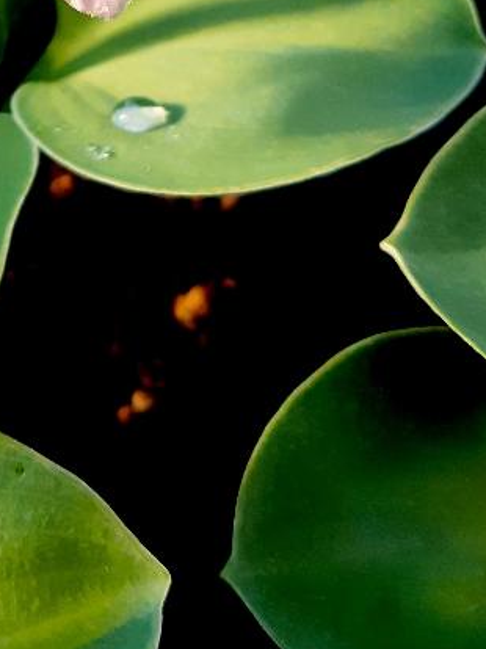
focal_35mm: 63
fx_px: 1181
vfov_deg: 28.1
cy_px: -56
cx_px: -49
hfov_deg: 22.0
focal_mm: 3.92
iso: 80
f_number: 1.7
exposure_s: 1/587
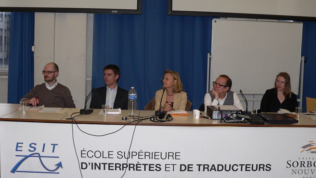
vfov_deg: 29.7
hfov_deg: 50.5
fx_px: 335
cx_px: 157
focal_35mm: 40
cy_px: 83
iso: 100
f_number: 2.8
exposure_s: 1/60
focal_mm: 6
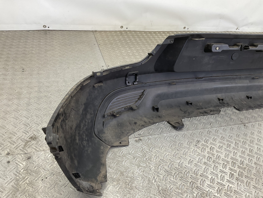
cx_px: 132
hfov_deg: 61.7
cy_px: 99
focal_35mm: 29
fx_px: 220
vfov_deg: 48.2
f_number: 1.8
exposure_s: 1/100
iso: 32
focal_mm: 3
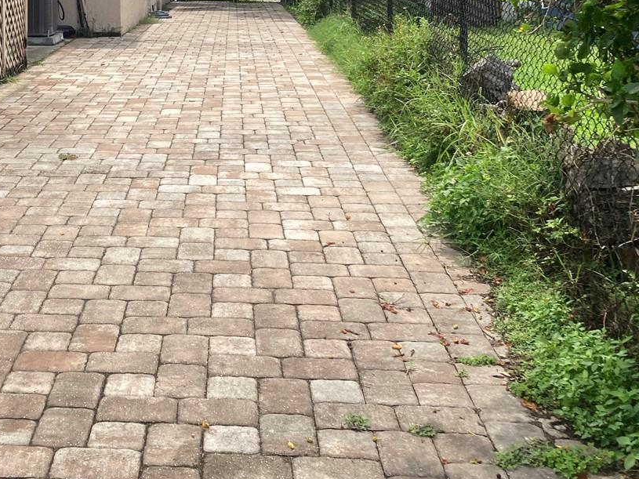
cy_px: 54
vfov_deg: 25.8
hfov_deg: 34.0
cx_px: 139
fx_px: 1015
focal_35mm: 55
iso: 20
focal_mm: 3.99
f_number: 1.8
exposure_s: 1/1091
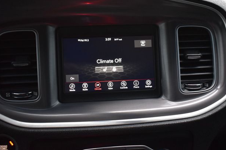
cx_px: 117
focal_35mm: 43
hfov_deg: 45.9
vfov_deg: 31.5
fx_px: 267
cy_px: 72
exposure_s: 1/15
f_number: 4
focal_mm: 27
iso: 1600
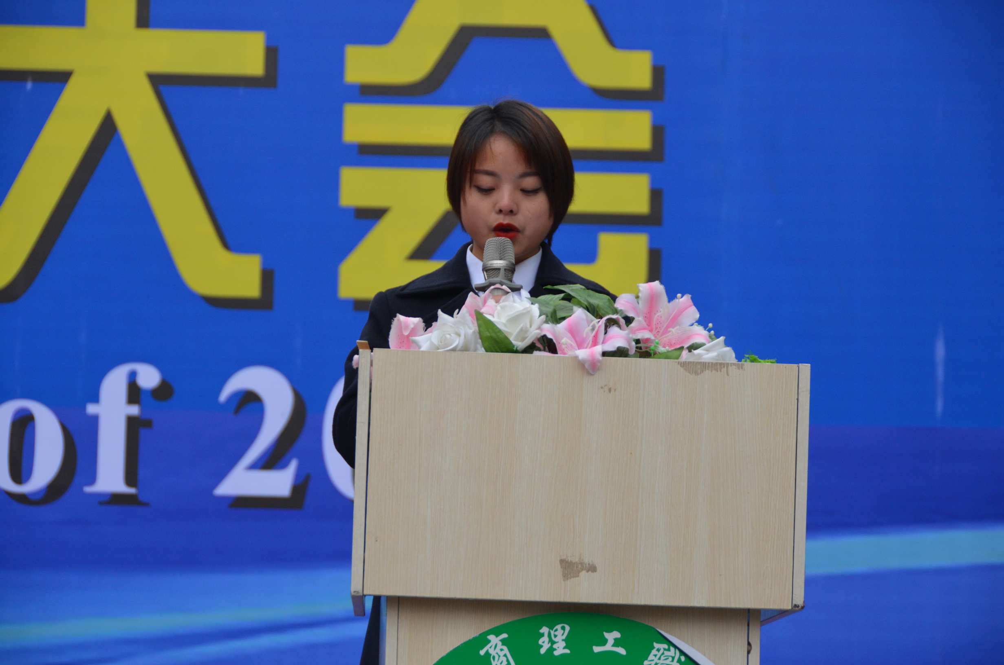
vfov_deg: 10.1
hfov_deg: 15.2
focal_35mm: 135
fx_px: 3757
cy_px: 332
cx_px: 502
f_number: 5.3
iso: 640
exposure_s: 1/20
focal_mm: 90
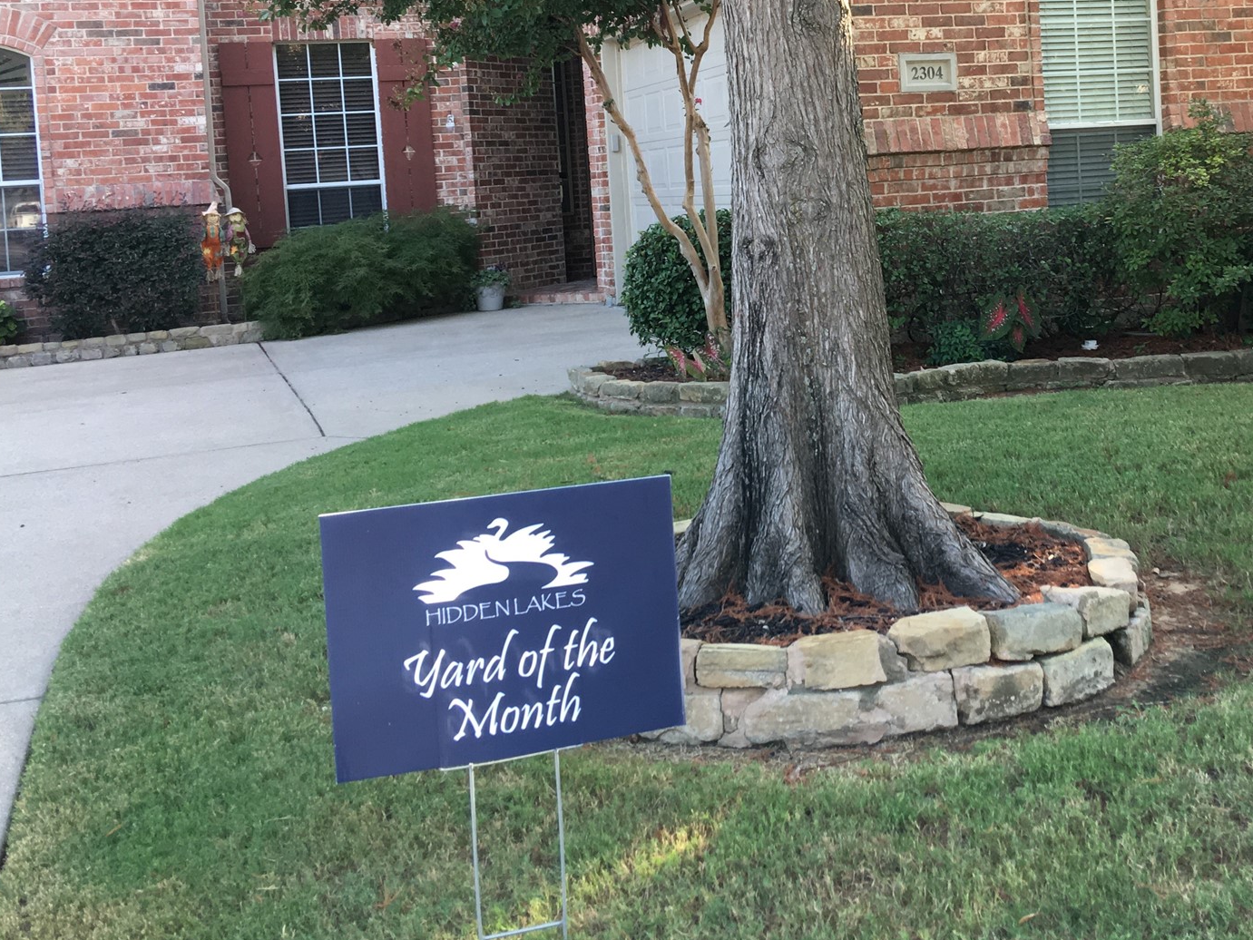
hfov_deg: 43.5
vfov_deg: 33.1
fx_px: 1557
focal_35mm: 43
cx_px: 788
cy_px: 256
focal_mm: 4.15
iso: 40
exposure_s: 1/120
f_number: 2.2
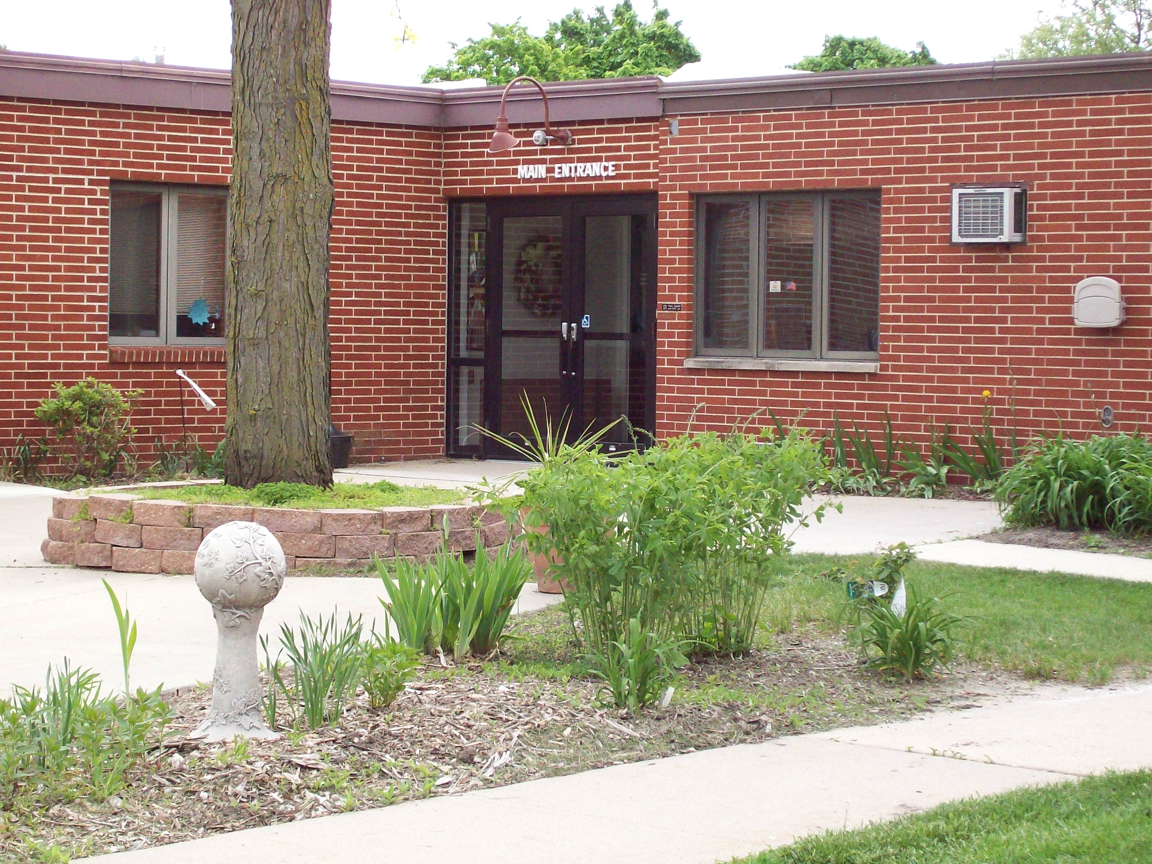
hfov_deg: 21.8
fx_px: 2995
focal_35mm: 90
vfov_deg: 16.4
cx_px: 585
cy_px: 420
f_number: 4.3
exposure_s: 1/268
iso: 200
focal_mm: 14.3
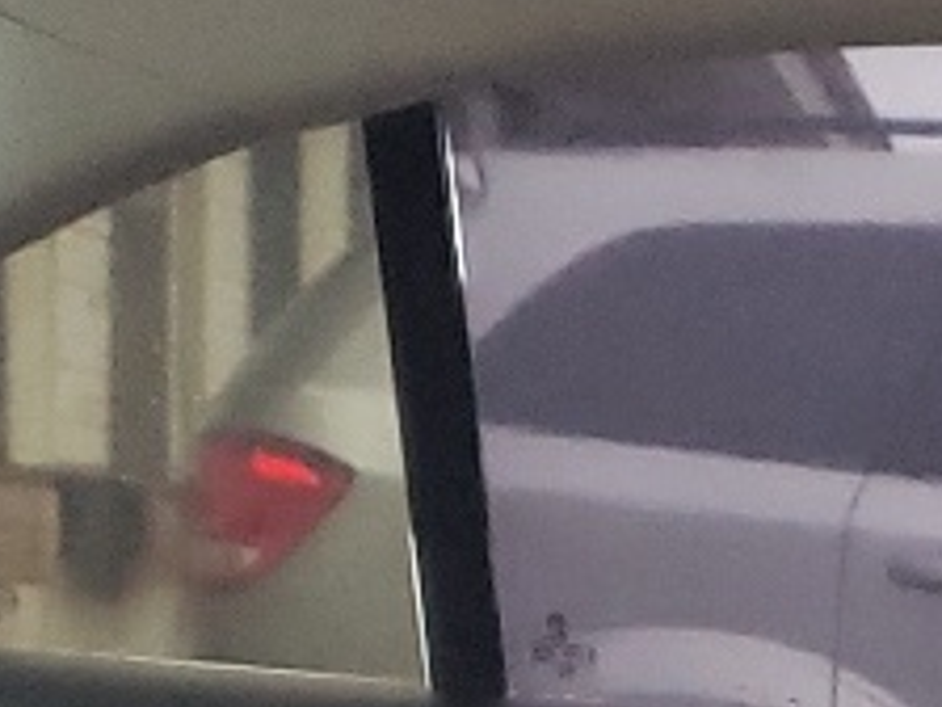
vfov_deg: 7.4
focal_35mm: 186
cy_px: 1843
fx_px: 5062
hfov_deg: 10.4
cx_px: 1253
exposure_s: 1/60.2
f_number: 1.5
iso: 311
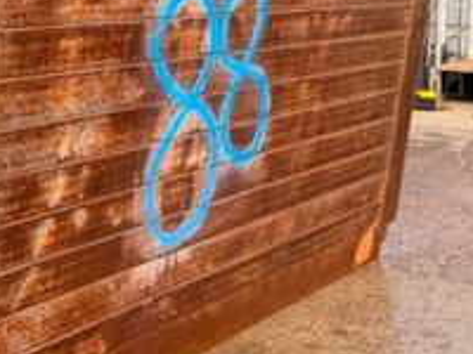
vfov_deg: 20.2
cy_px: 59
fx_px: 984
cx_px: 54
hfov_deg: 26.2
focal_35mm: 72
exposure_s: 1/1901
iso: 80
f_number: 1.78
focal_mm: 6.76
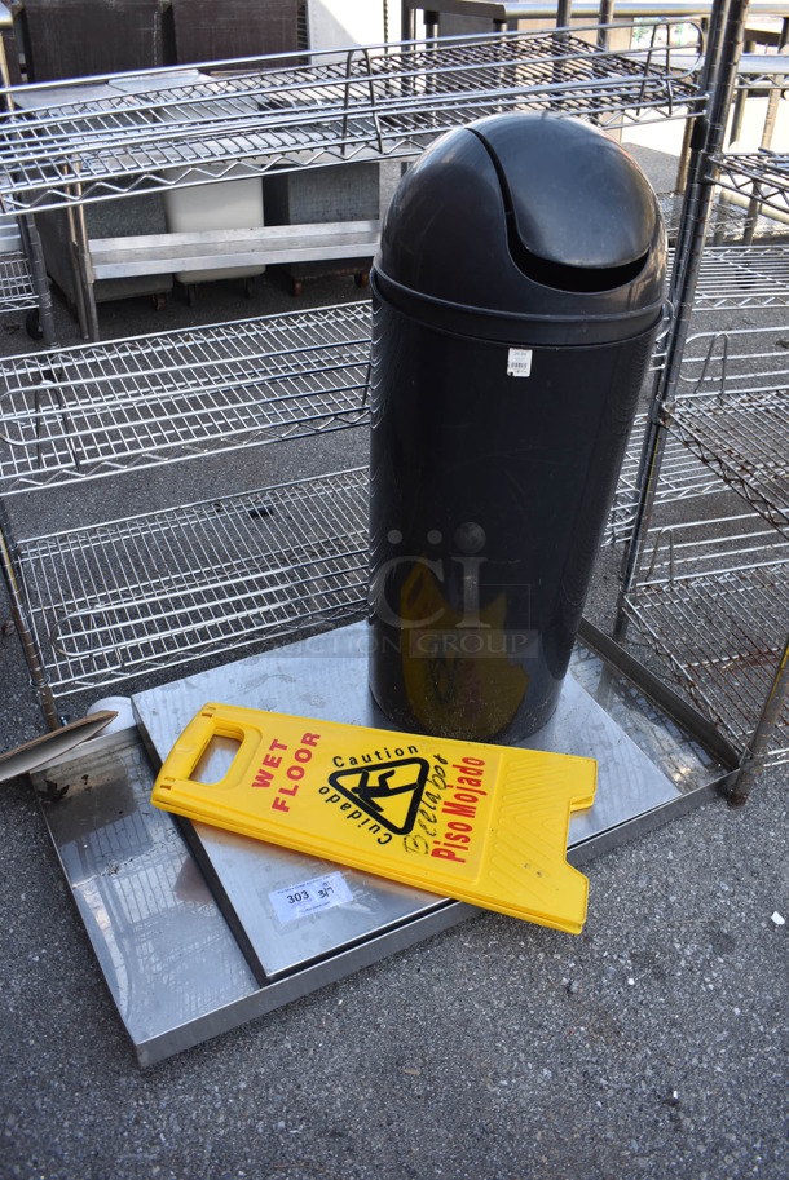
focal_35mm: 27
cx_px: 394
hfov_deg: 48.0
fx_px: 886
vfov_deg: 67.3
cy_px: 590
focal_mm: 18
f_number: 5.6
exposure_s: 1/125
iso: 200
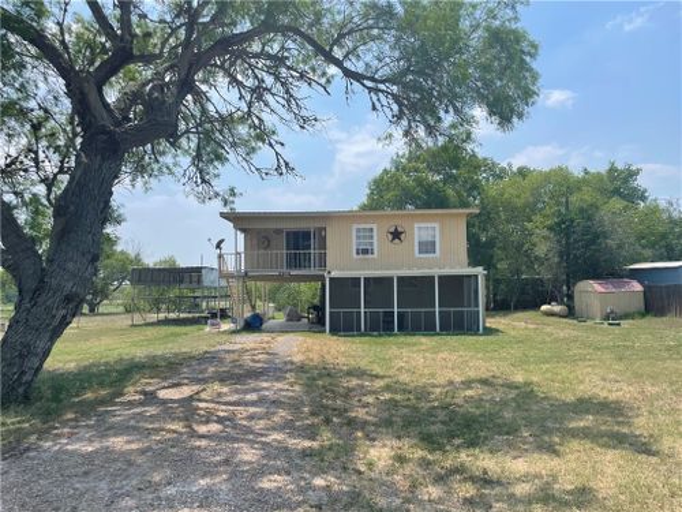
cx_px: 341
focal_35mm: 26
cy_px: 256
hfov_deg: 67.3
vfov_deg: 53.1
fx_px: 512
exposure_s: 1/4651
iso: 32
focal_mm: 4.2
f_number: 1.6
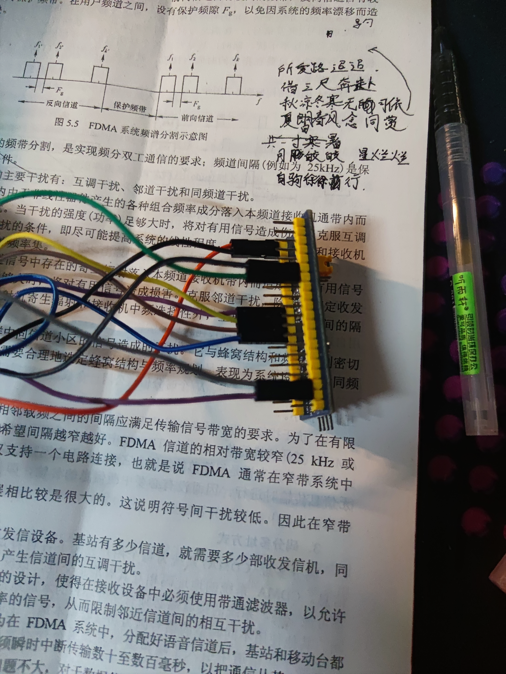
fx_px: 468
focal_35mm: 24
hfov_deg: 56.8
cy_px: 337
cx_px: 253
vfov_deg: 71.6
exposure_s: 1/50
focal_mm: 6.72
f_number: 1.69
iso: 1169
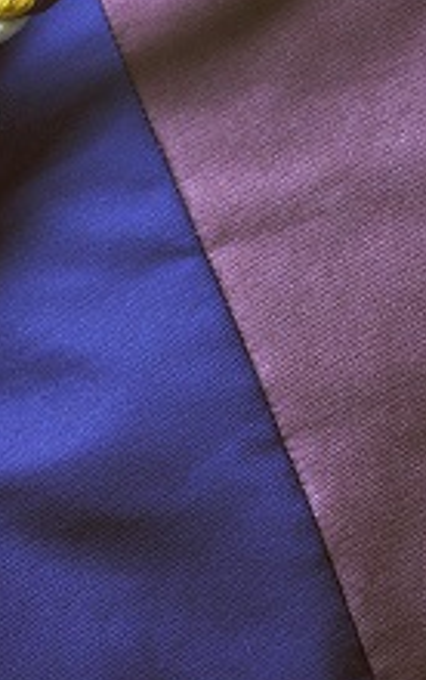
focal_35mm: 203
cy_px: -59
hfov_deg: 6.5
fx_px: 3761
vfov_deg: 10.2
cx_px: -22
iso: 1600
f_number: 5.6
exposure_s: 1/800
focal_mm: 85
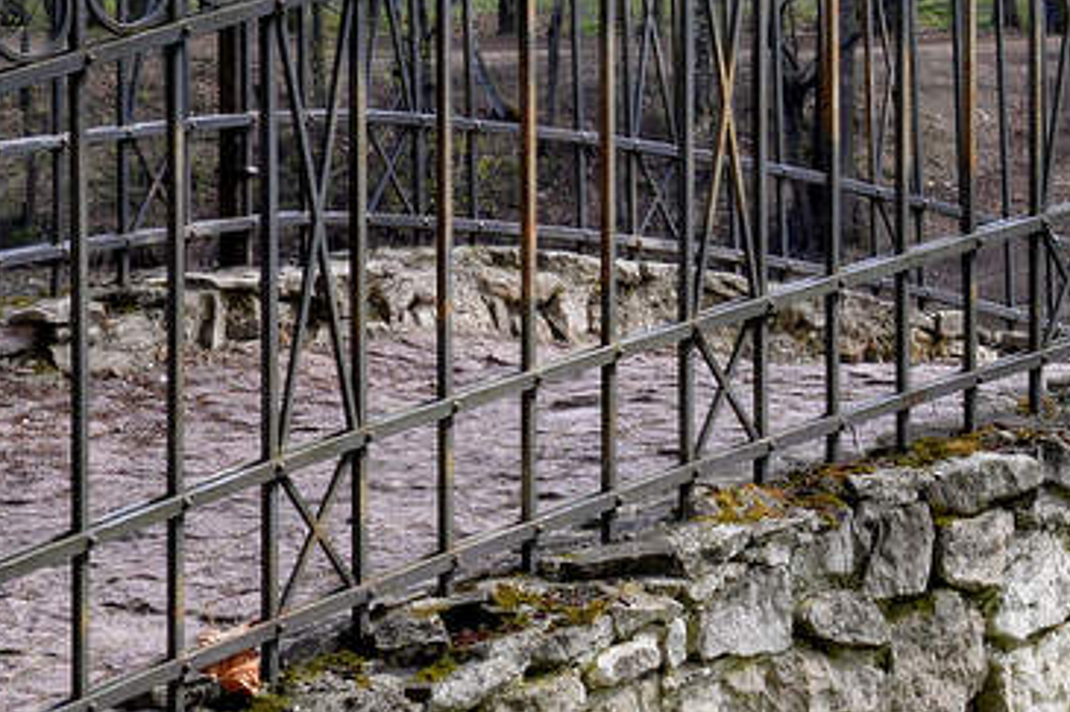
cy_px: 374
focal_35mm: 192
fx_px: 5704
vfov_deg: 7.1
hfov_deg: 10.5
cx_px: 1381
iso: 400
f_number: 11
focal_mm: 50
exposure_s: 1/100
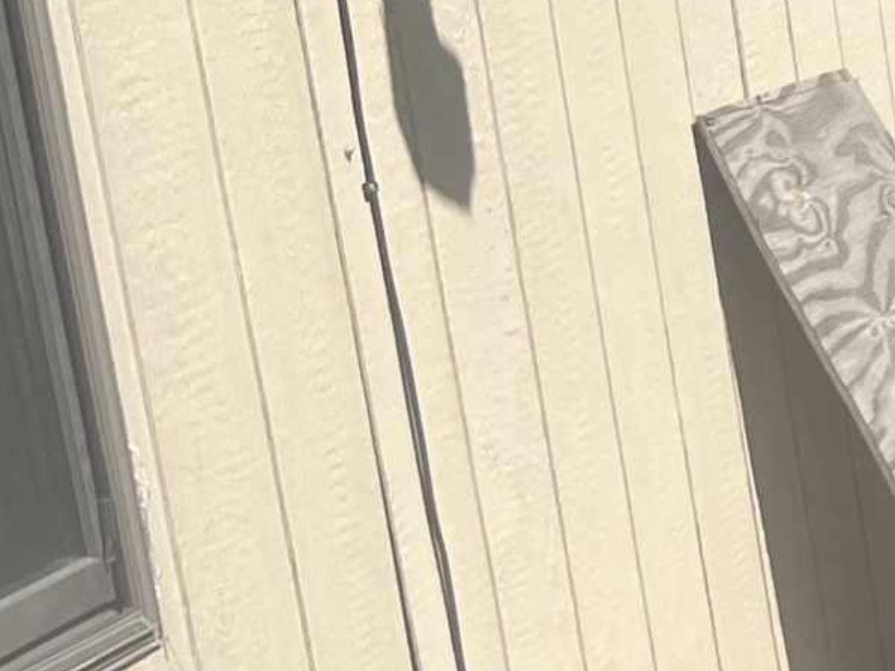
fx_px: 3465
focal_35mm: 134
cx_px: 2197
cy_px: 662
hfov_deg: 11.8
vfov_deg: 11.0
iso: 50
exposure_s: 1/3413
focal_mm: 5.1
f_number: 1.6
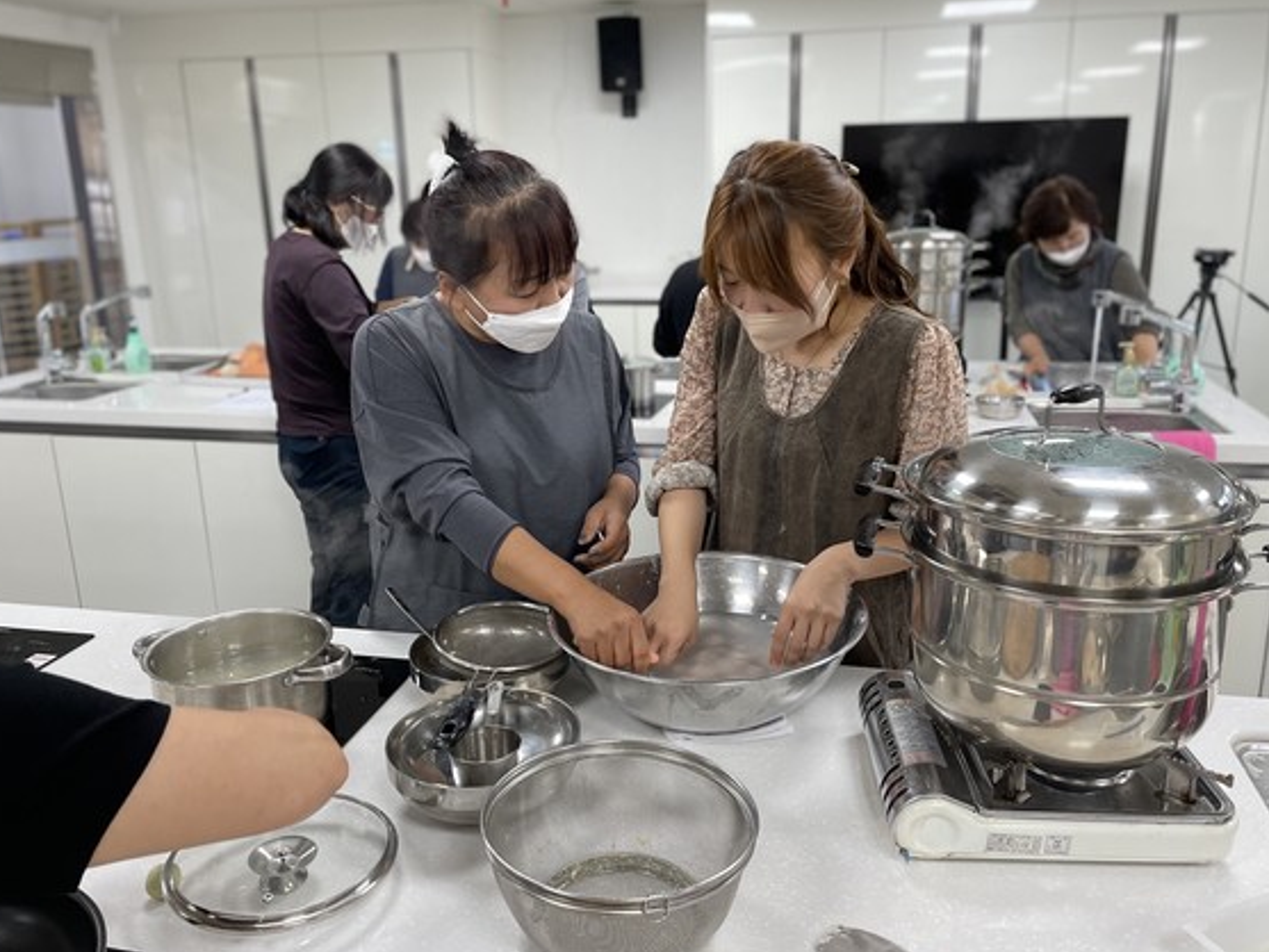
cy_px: 462
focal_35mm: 28
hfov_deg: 63.4
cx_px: 649
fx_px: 1027
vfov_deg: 49.8
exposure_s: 1/120
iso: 125
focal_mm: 4.2
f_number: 1.6
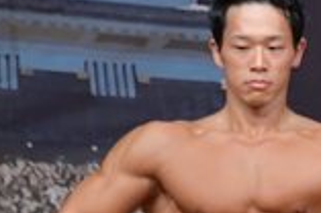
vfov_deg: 1.0
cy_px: 414
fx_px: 12538
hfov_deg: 1.5
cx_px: 484
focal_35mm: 1409
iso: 5000
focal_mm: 190
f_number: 5.6
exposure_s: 1/400
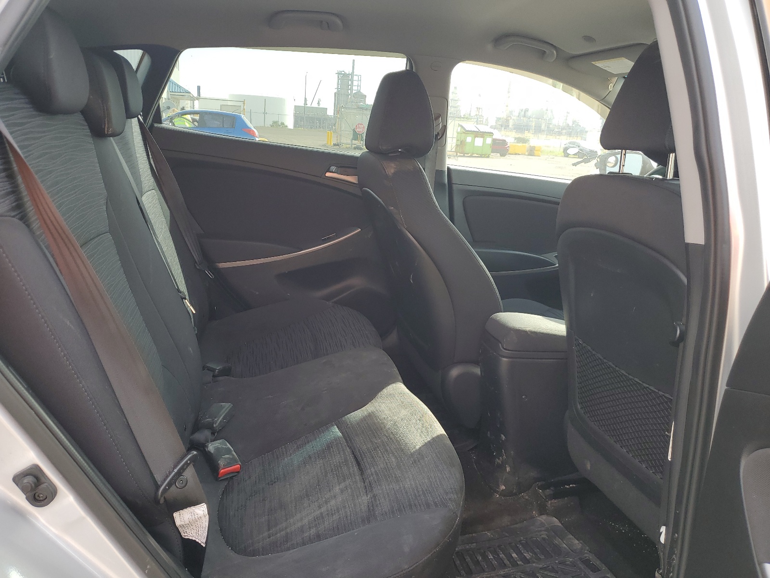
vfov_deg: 53.1
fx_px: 578
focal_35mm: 26
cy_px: 289
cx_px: 385
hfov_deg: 67.3
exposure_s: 1/256
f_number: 1.5
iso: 50
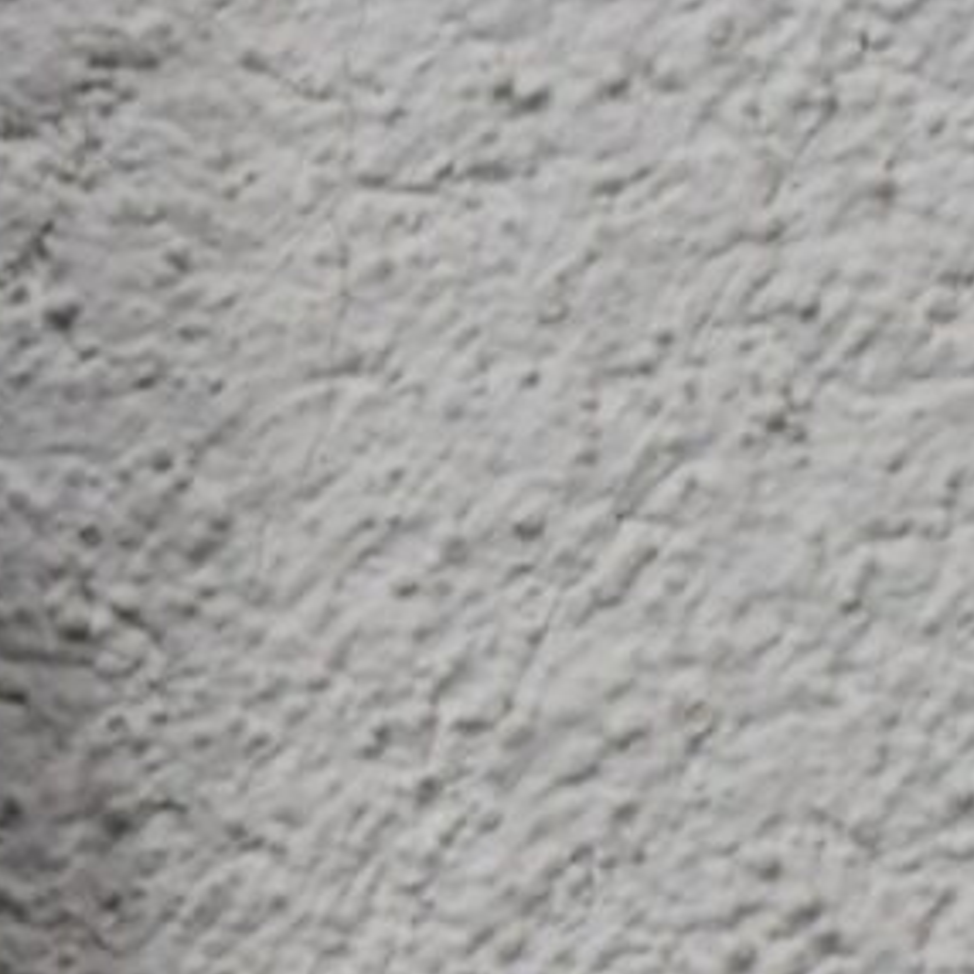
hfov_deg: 5.3
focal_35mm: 320
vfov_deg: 5.3
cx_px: -1413
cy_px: 2140
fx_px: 10187
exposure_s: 1/125
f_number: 5.6
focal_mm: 28
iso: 280
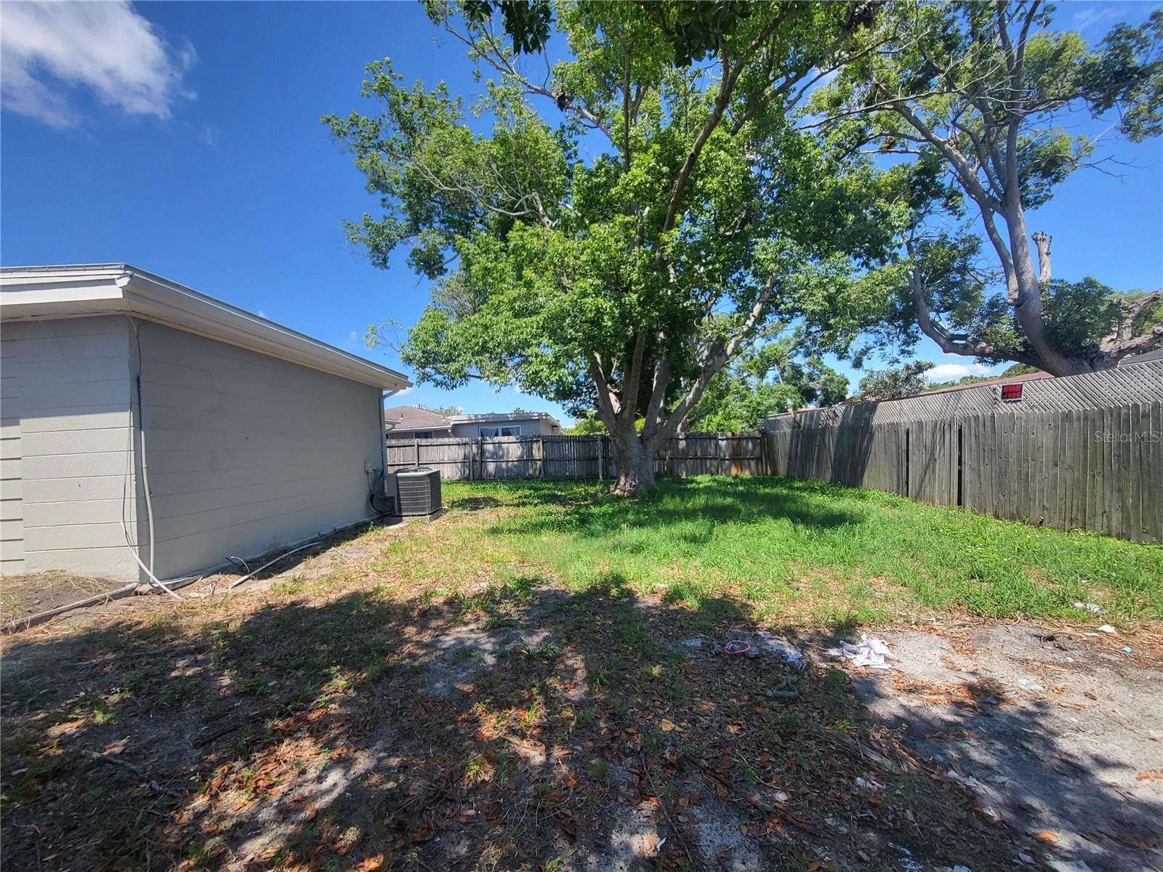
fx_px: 437
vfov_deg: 89.9
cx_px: 582
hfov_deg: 106.2
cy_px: 436
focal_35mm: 13
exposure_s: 1/514
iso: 32
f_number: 2.2
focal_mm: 1.74
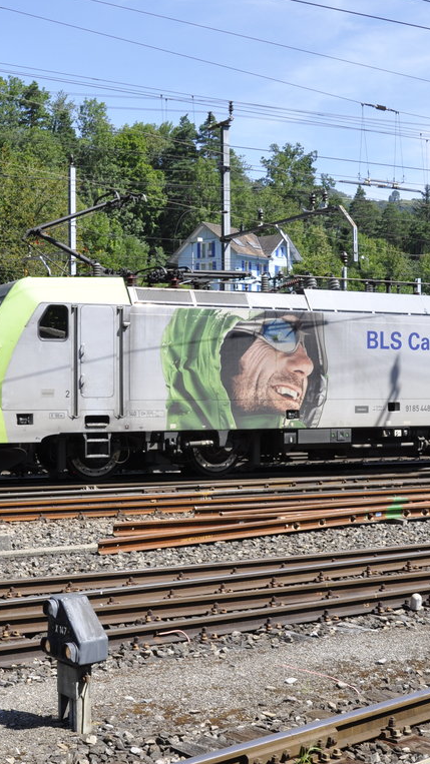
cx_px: 154
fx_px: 1051
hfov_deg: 23.1
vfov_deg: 40.0
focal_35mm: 52
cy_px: 395
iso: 640
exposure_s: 1/500
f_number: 11
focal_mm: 21
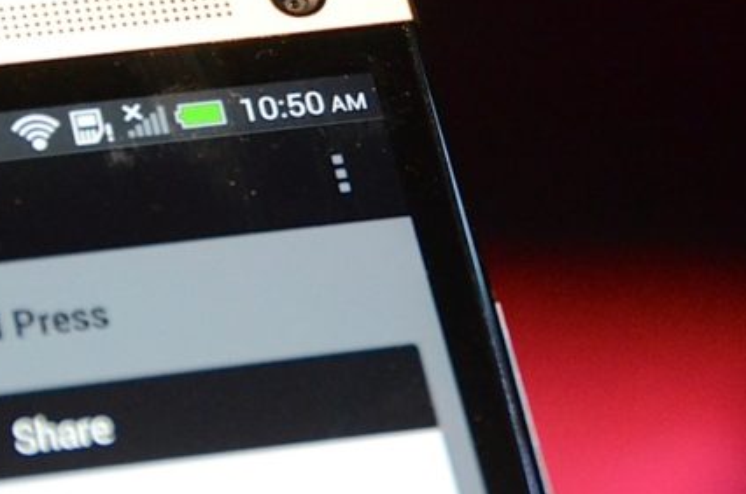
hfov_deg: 3.8
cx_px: 452
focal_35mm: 542
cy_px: 57
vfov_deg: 2.5
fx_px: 11206
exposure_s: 1/200
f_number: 5.6
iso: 6400
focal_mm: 200
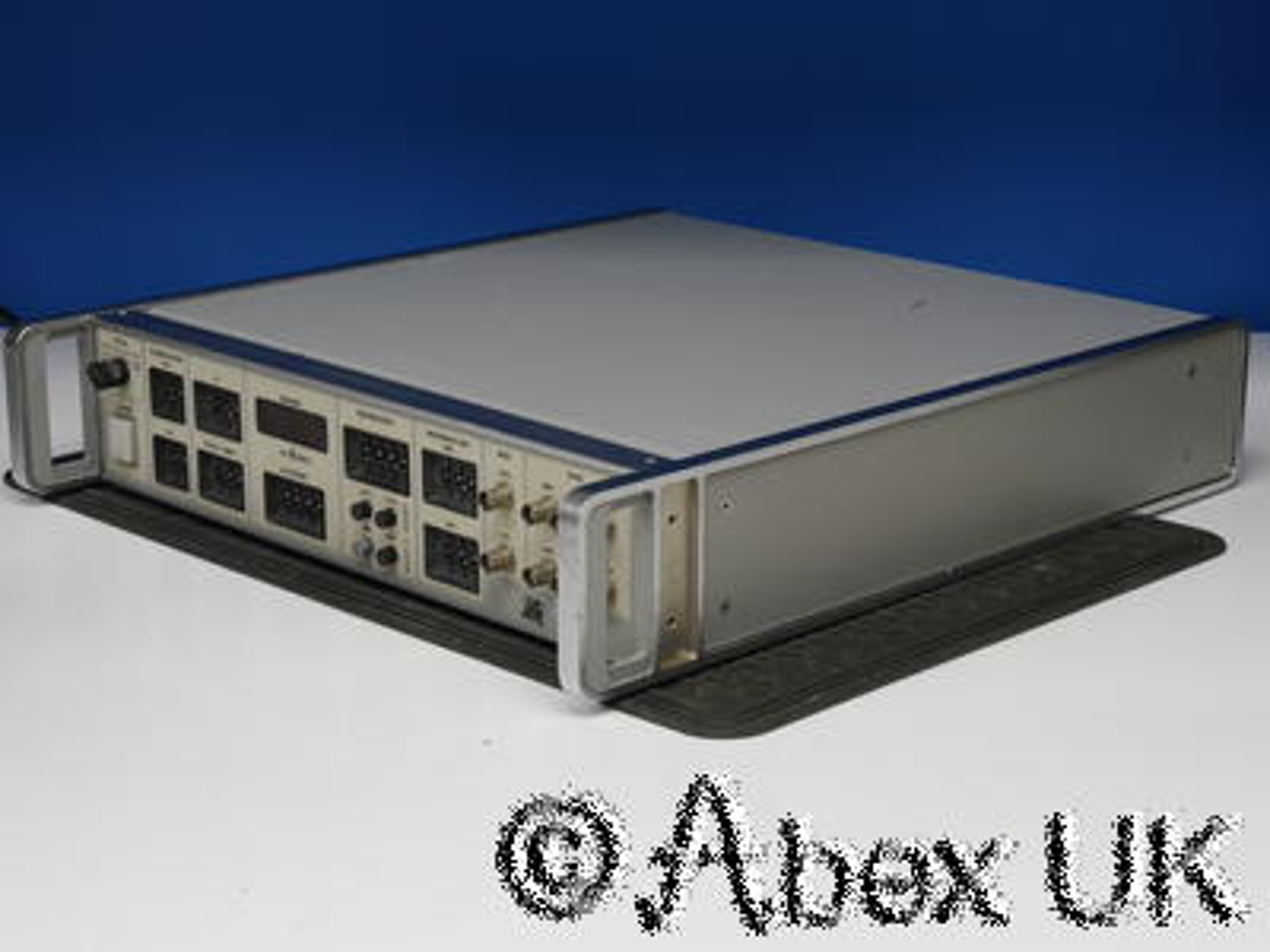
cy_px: 476
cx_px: 635
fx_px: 2715
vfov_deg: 19.9
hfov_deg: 26.3
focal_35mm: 74
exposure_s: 1/25
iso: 400
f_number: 9
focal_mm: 37
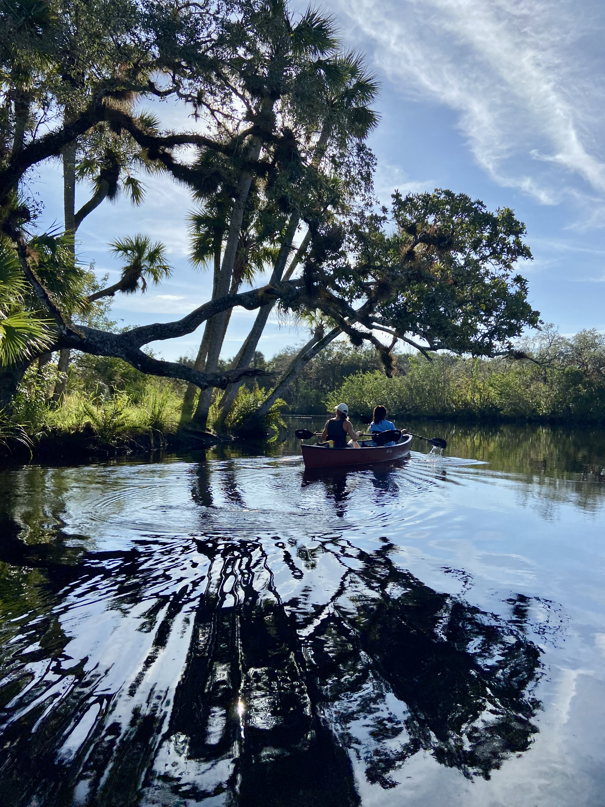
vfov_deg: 67.3
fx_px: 606
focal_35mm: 26
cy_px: 404
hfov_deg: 53.1
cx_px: 302
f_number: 1.8
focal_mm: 4.25
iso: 32
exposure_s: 1/3401
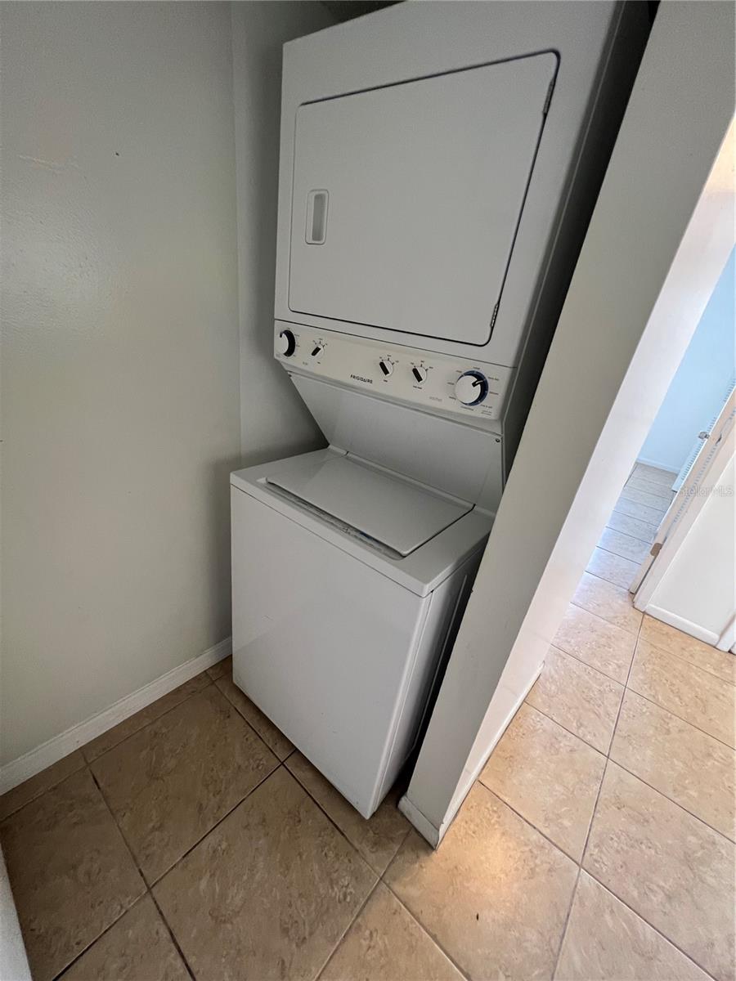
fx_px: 369
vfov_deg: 106.2
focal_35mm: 13
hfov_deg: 89.9
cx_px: 368
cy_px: 490
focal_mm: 1.57
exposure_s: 1/60
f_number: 1.8
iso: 250
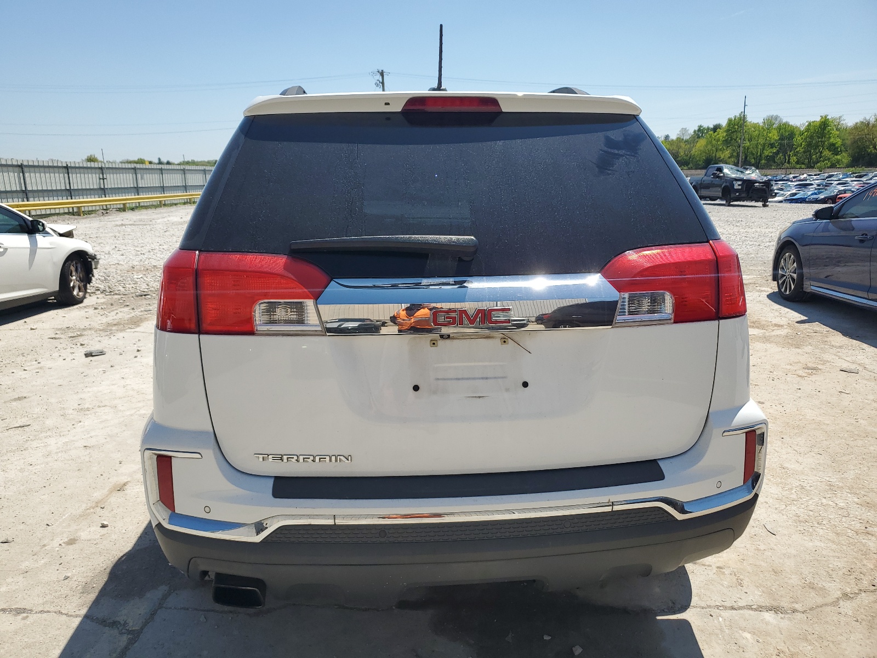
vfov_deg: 53.1
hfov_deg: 67.3
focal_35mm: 26
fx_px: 659
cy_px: 329
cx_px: 438
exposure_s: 1/3333
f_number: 1.5
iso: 50
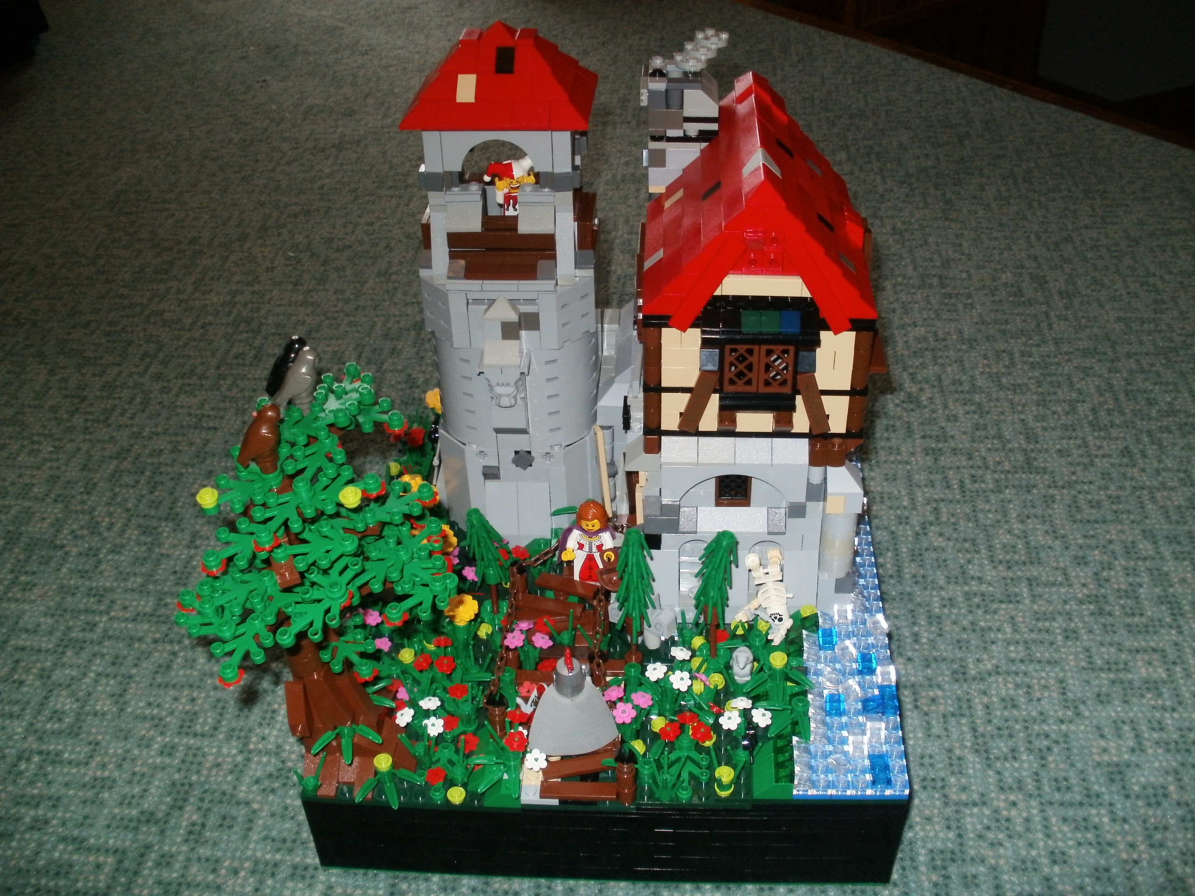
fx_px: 1243
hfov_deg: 51.4
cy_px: 448
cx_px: 598
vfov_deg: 39.7
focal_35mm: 36
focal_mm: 6.3
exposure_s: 1/30
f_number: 3.5
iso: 125
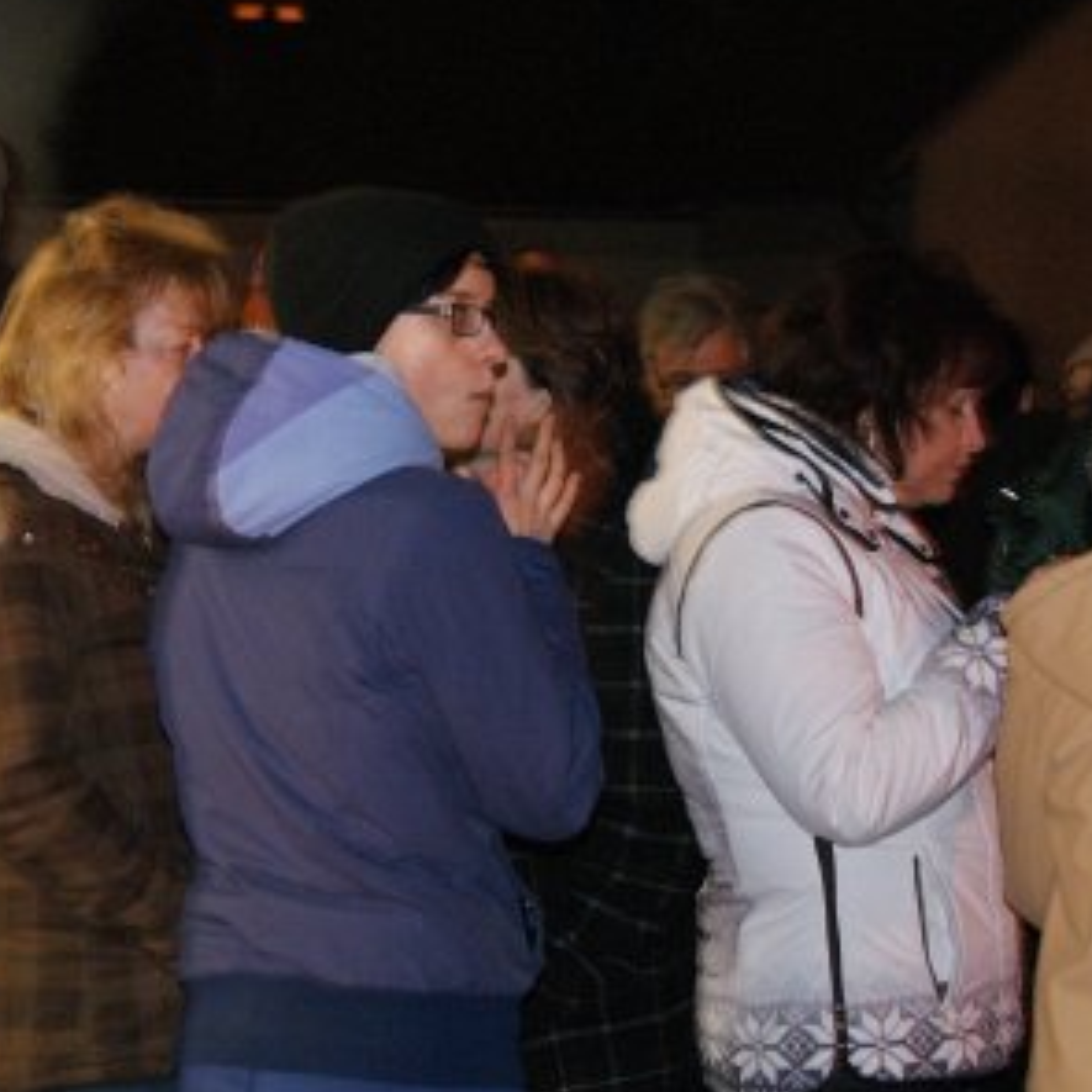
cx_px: 481
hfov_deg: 17.9
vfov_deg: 17.9
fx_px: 3459
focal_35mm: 97
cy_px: 559
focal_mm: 35
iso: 800
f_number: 5
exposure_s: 1/4
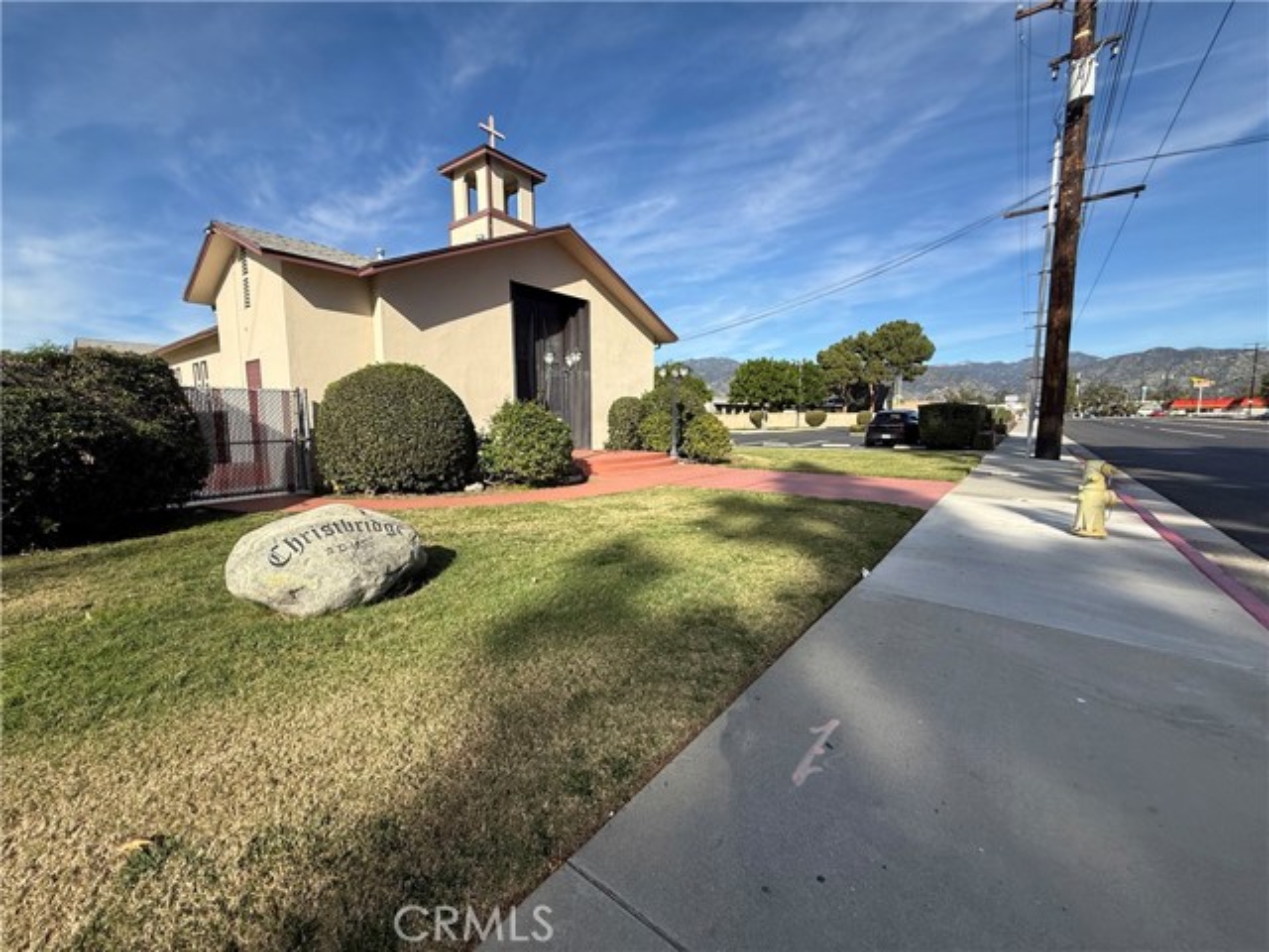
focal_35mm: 14
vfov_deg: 85.7
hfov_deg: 102.1
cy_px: 476
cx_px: 634
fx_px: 513
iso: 50
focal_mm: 2.22
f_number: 2.2
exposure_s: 1/1745
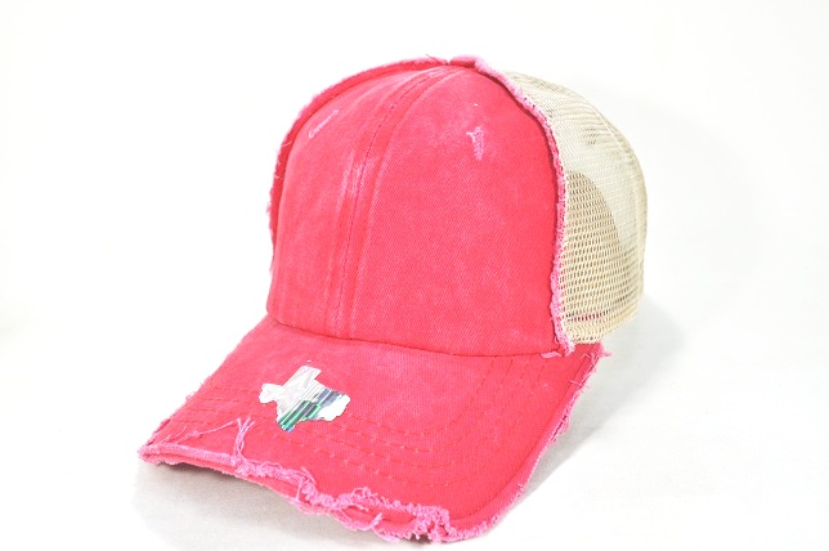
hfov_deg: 53.2
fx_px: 828
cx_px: 414
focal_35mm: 36
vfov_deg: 36.8
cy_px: 276
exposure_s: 1/200
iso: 200
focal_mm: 24
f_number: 7.1
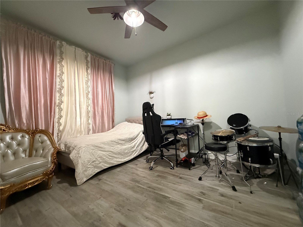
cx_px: 152
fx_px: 123
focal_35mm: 14
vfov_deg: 85.7
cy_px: 114
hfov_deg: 102.1
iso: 1000
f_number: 2.2
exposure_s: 1/60
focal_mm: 2.22
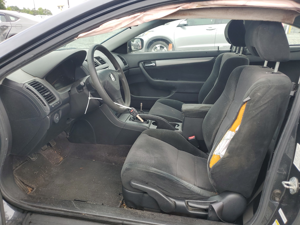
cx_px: 150
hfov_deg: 67.3
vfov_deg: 53.1
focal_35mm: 26
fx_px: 225
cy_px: 112
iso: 50
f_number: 1.5
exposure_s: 1/370
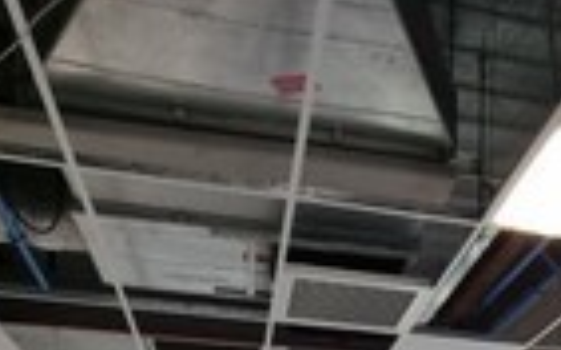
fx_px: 749
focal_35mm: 49
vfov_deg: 19.7
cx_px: 458
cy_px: 626
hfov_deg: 39.3
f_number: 2.2
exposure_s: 1/100
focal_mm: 2.2
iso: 50
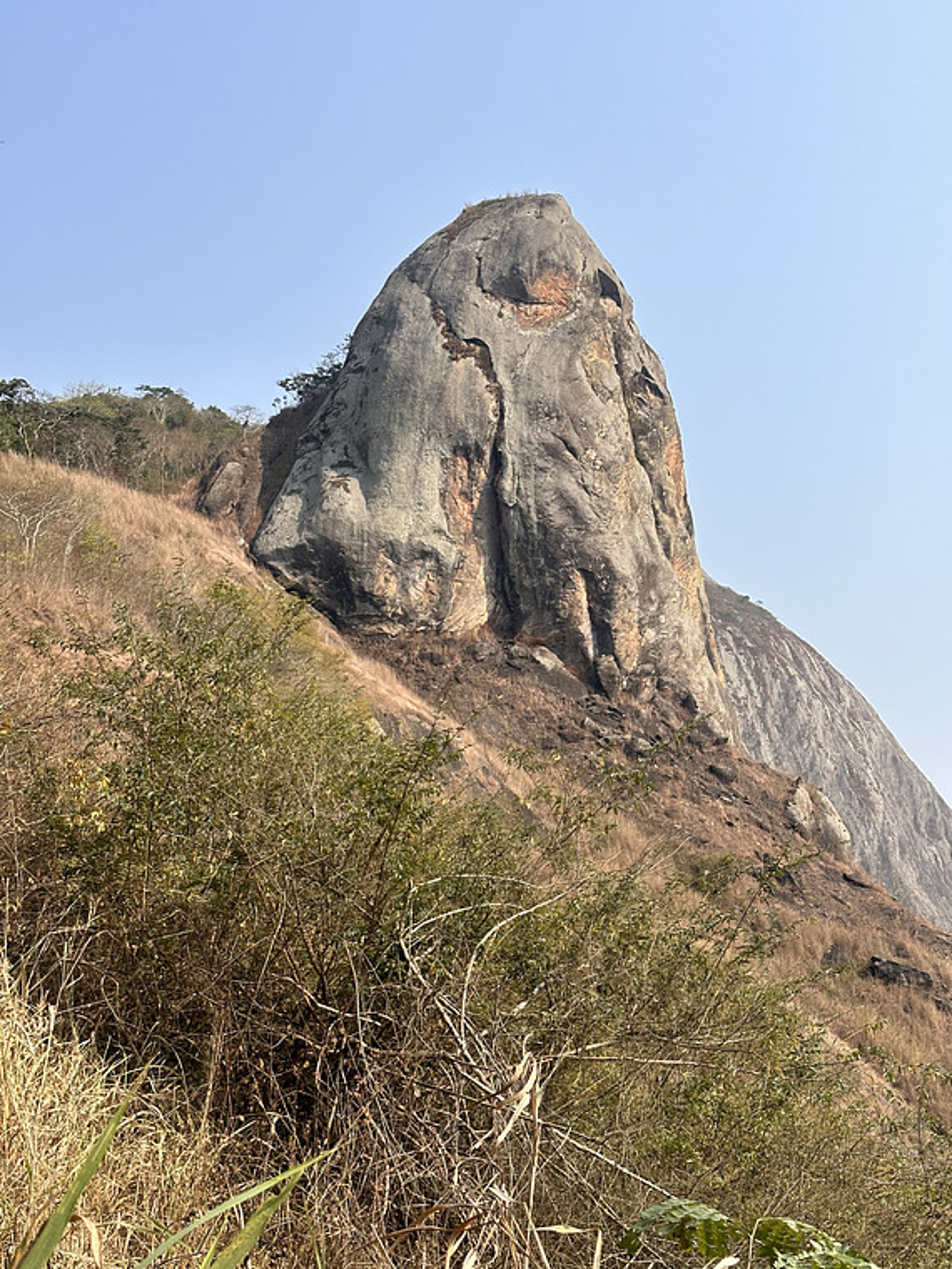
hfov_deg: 30.3
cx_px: 476
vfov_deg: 39.7
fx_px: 1760
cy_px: 634
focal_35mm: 48
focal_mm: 6.86
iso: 64
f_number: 1.78
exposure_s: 1/1880
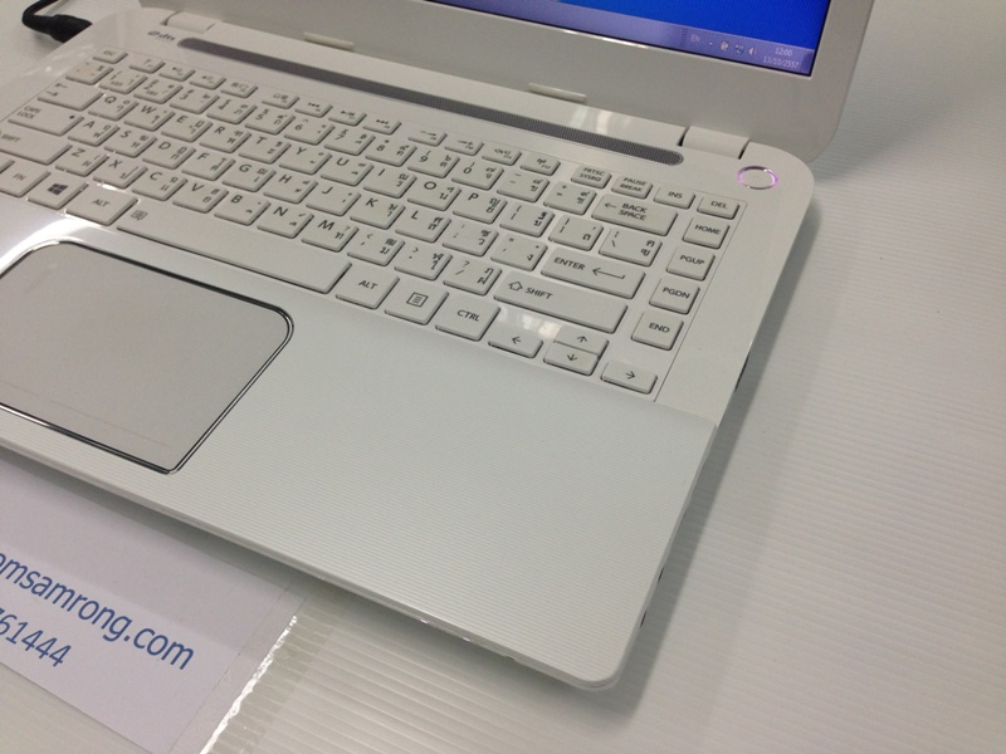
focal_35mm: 33
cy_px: 377
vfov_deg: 42.9
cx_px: 503
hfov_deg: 55.4
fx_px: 959
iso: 64
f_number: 2.4
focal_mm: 4.12
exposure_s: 1/50
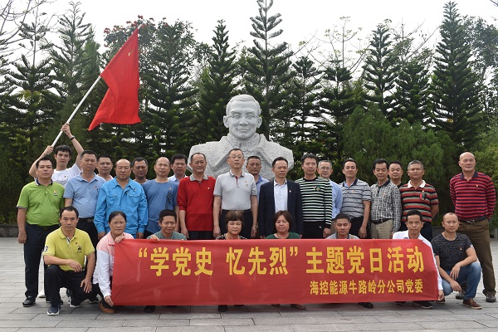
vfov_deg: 35.5
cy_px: 166
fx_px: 519
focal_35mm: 38
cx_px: 249
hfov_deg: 51.3
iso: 100
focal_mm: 25
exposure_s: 1/200
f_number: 7.1
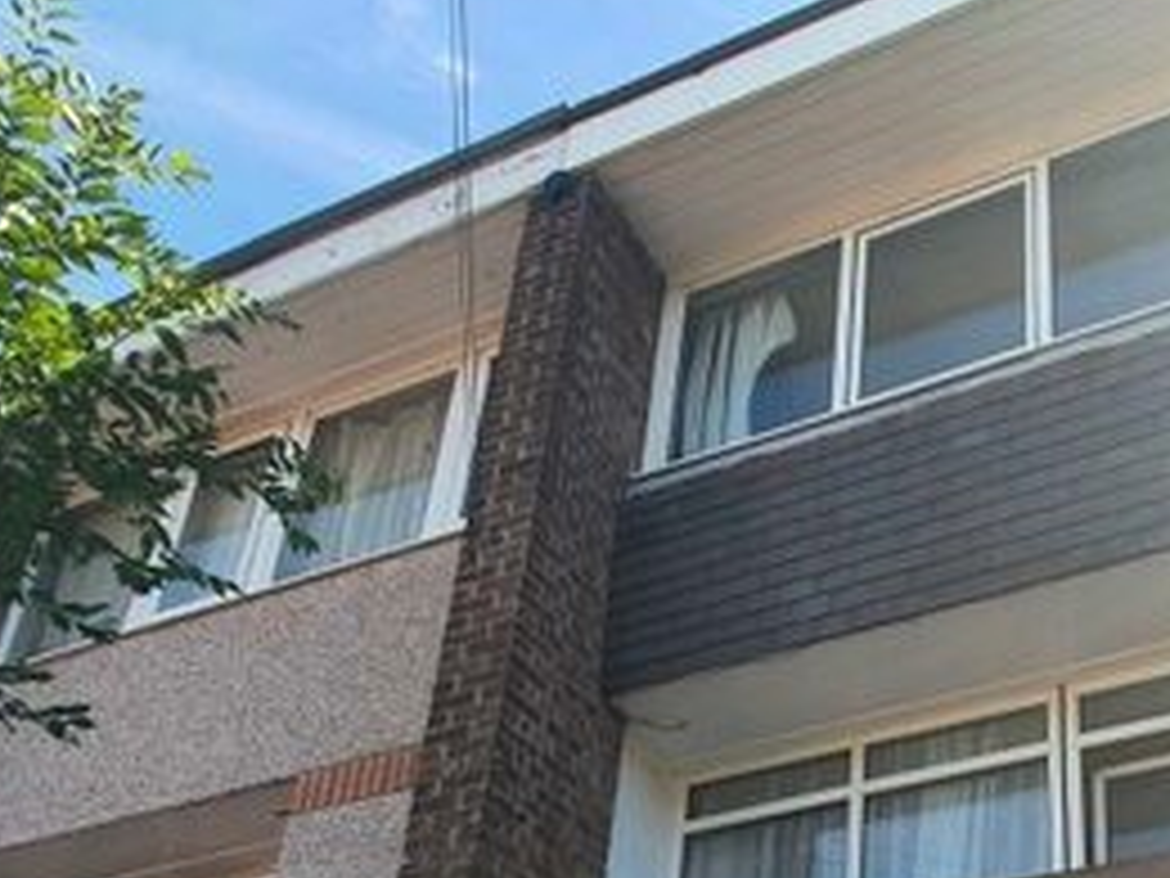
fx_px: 1183
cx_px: 999
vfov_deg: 33.6
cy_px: 1038
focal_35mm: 35
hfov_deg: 48.4
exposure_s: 1/279
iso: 50
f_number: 2.2
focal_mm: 1.8
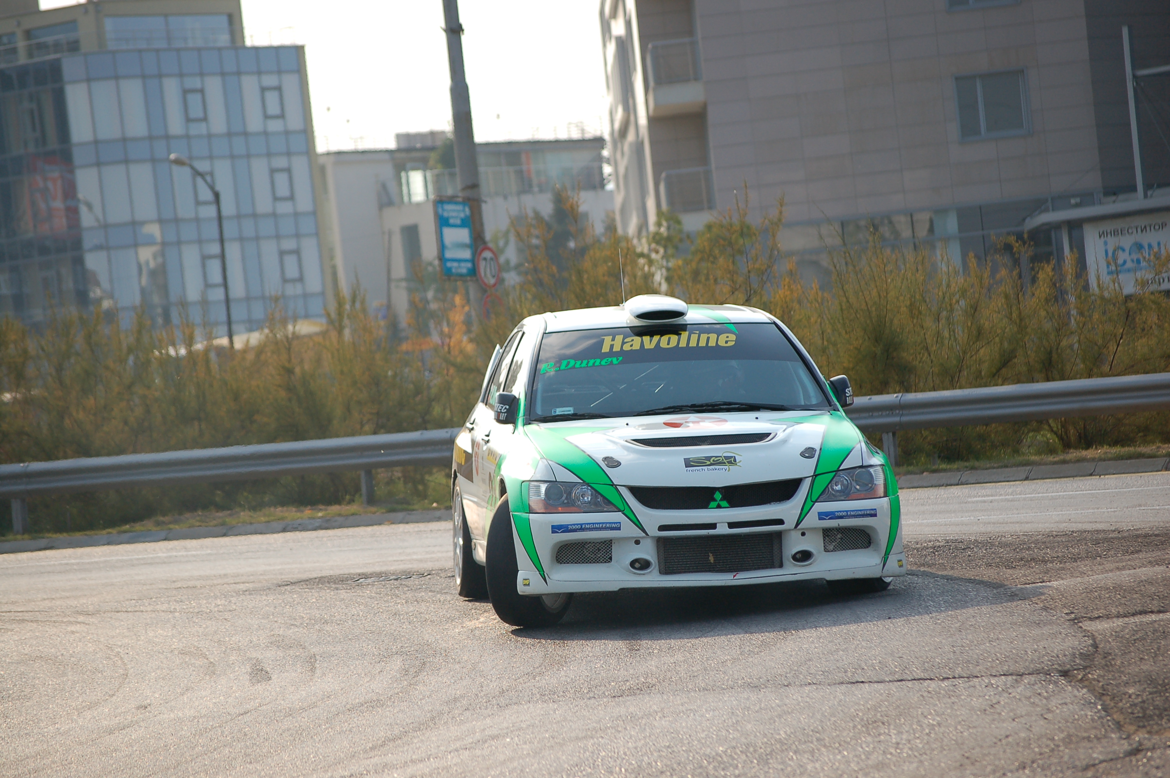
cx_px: 585
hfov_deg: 13.1
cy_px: 389
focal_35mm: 158
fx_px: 5114
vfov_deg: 8.7
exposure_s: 1/1000
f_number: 4.8
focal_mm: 105
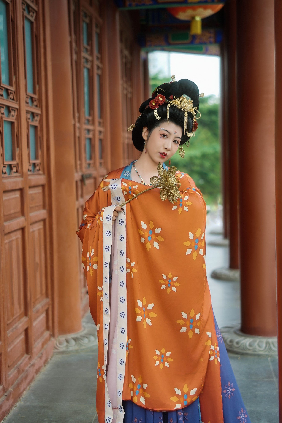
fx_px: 670
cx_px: 124
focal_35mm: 57
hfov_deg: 23.8
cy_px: 225
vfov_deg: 35.0
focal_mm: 50
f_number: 2
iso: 64
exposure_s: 1/80
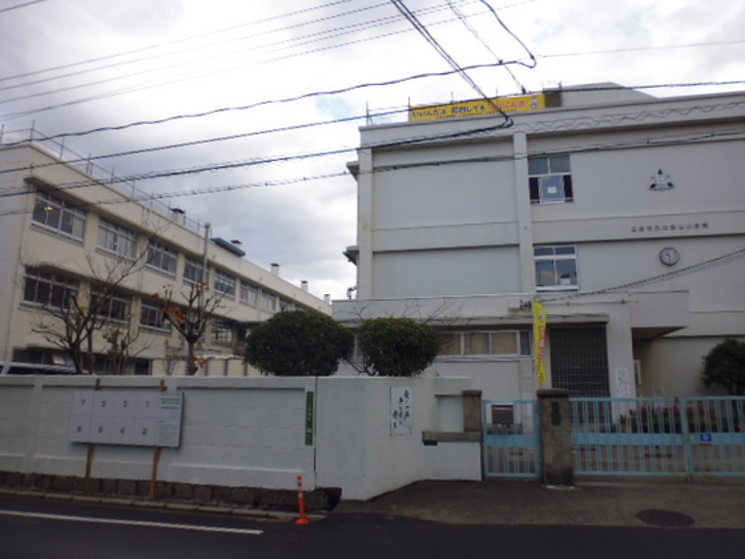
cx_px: 372
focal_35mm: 24
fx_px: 517
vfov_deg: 56.8
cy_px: 280
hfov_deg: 71.6
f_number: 9
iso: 100
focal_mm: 4.3
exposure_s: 1/60
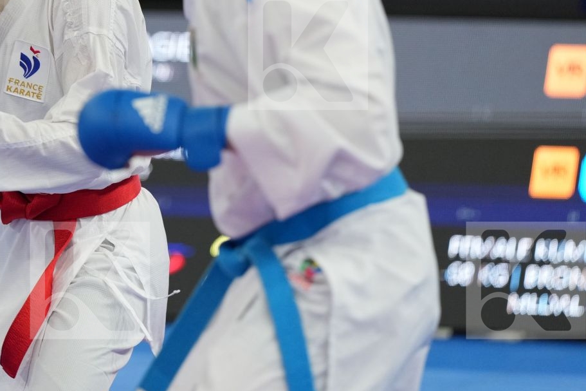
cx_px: 90
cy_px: 52
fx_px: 5501
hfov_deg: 6.1
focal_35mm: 338
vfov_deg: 4.1
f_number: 2.8
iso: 2000
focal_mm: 171
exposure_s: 1/1000
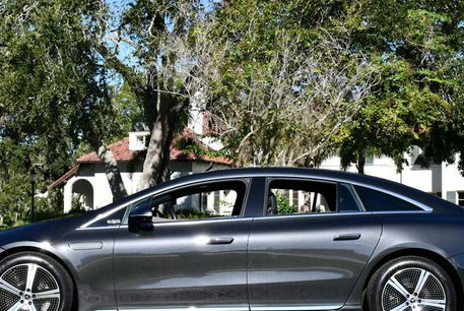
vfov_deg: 19.5
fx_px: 903
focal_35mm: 70
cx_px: 226
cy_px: 164
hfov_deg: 28.8
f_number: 8
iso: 100
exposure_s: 1/250
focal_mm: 25
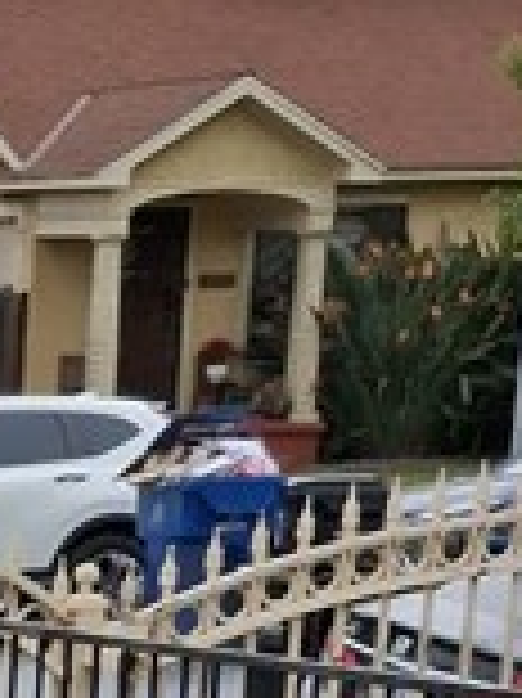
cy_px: 1288
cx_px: -1143
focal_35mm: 165
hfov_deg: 7.6
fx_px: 3322
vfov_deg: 11.1
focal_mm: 4.69
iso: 32
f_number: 1.8
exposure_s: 1/695
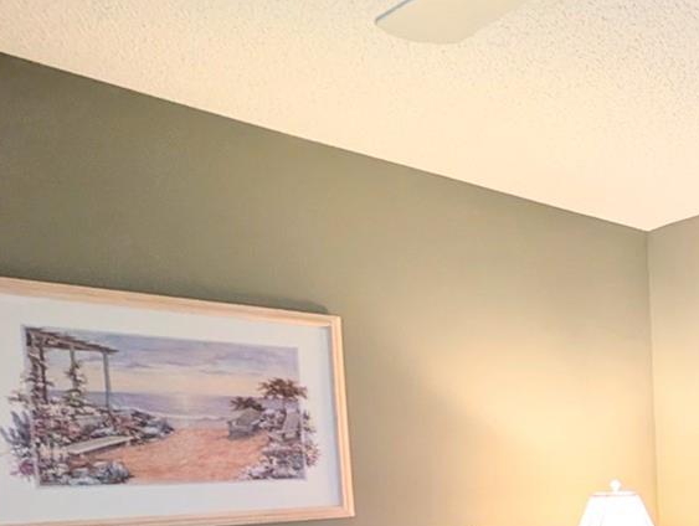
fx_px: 688
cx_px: 880
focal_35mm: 34
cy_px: 505
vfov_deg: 38.1
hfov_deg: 37.2
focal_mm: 2.02
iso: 127
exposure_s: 1/40
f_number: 1.7
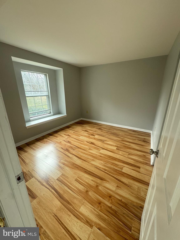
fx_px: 97
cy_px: 120
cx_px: 90
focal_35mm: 14
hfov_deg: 85.7
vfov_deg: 102.1
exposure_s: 1/99
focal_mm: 2.22
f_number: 2.2
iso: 200
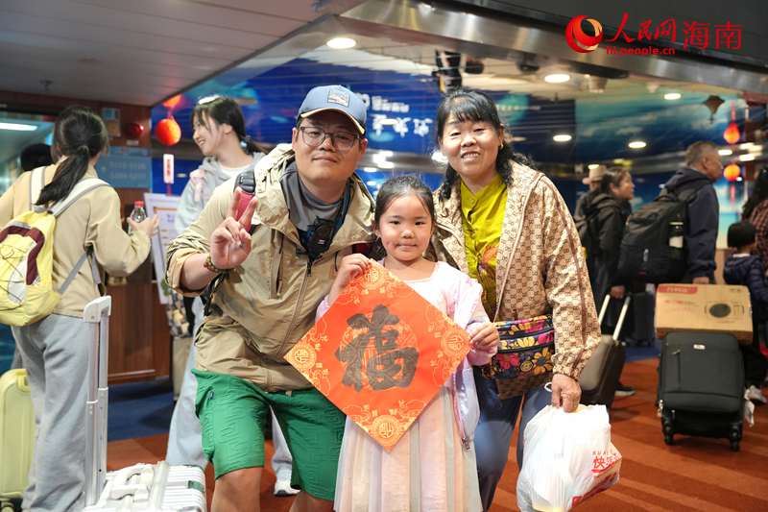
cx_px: 384
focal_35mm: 35
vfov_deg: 37.8
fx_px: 746
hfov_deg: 54.4
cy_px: 256
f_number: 2.8
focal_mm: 35
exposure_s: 1/100
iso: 1250
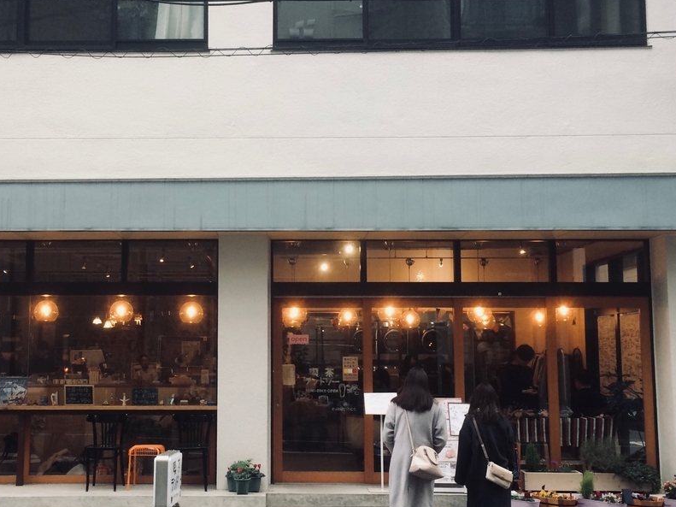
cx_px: 272
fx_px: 859
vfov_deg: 32.9
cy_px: 257
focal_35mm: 44
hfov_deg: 42.8
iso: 32
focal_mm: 4.15
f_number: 2.2
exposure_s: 1/40
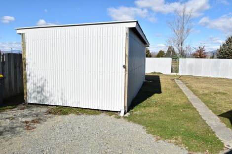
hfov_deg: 70.5
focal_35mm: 26
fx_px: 164
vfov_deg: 50.4
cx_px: 116
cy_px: 77
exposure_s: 1/500
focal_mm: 17
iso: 200
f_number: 11
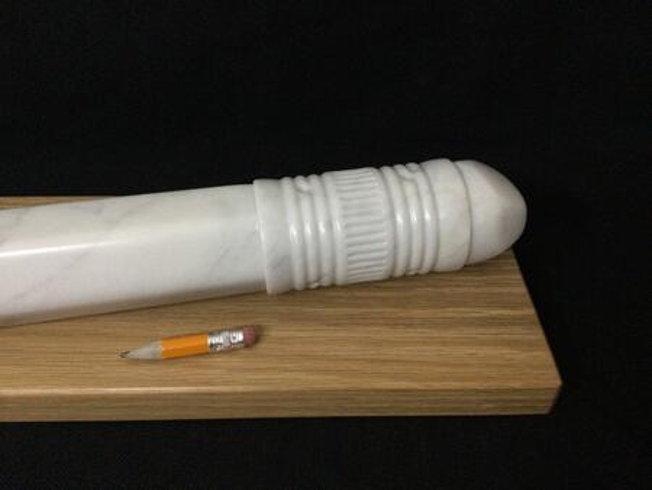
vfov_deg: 45.5
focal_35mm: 31
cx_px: 326
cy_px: 245
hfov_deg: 58.3
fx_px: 584
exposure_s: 1/33
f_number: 2.4
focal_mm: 3.3
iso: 160
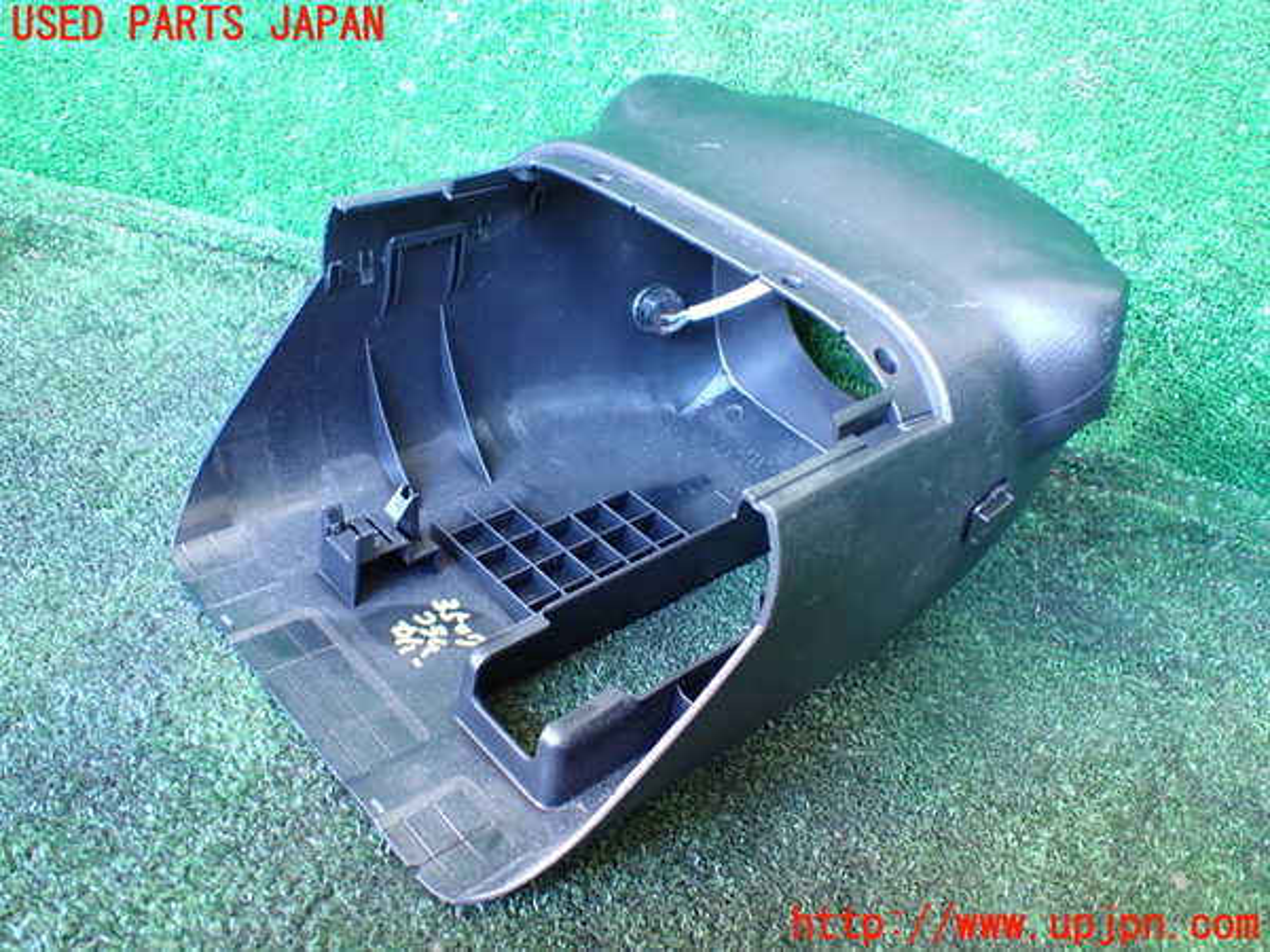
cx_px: 635
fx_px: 1101
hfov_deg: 60.0
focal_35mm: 30
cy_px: 476
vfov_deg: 46.8
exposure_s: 1/30
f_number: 2.3
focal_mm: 5.4
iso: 800
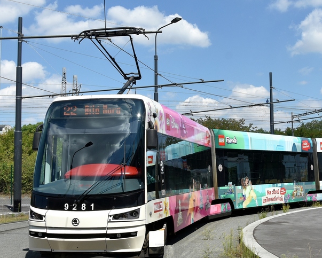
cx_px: 195
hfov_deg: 31.9
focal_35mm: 59
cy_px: 129
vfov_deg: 25.9
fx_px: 562
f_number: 11
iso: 200
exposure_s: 1/500
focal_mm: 21
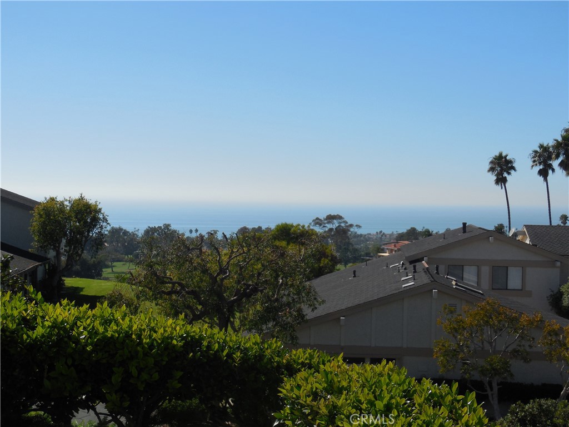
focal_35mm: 66
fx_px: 1085
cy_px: 214
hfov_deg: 29.4
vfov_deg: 22.3
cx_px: 284
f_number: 4.2
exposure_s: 1/1600
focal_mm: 10.9
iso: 125
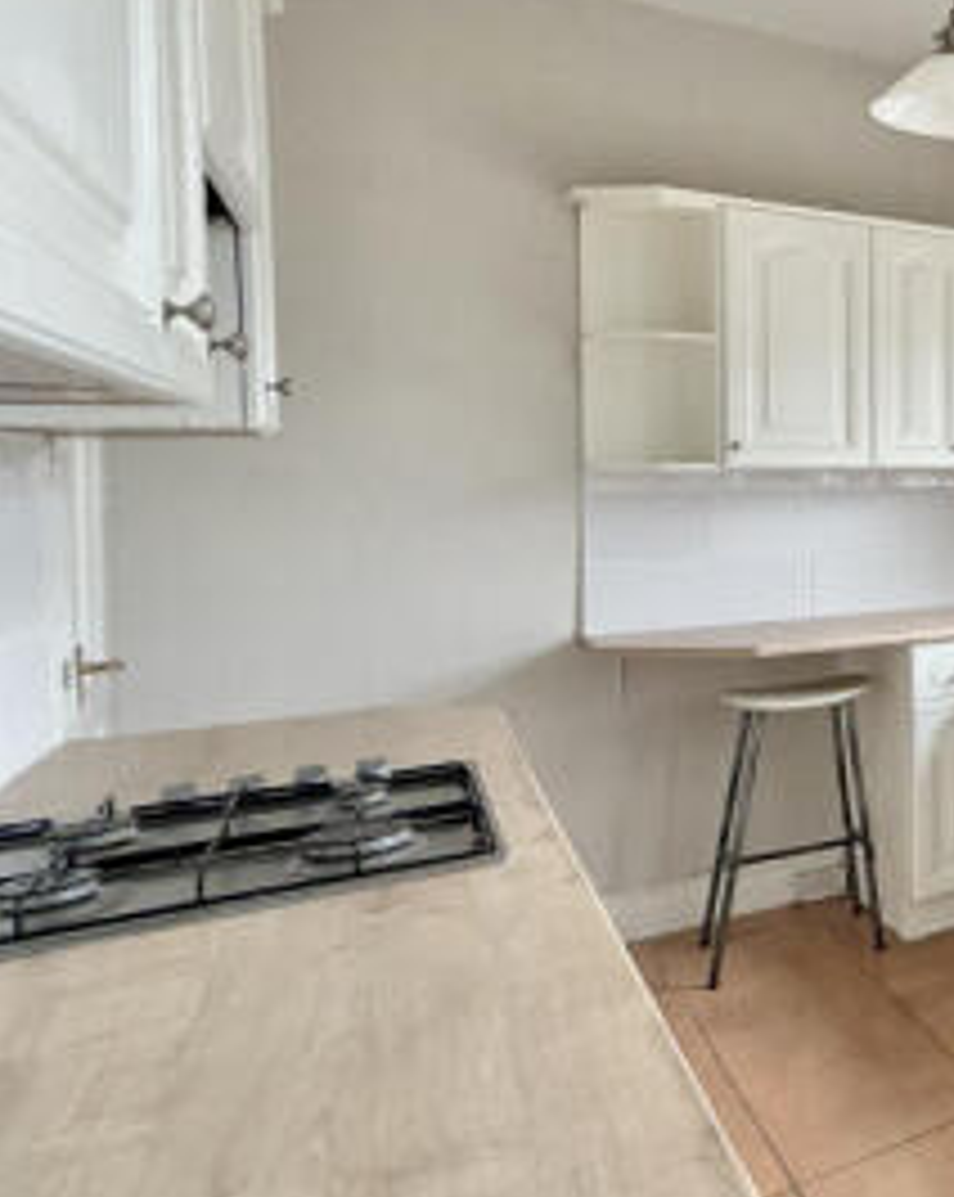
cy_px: 488
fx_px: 1061
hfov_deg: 32.5
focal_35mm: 30
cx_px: 1307
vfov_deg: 58.4
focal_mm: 2.22
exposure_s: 1/121
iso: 160
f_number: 2.2
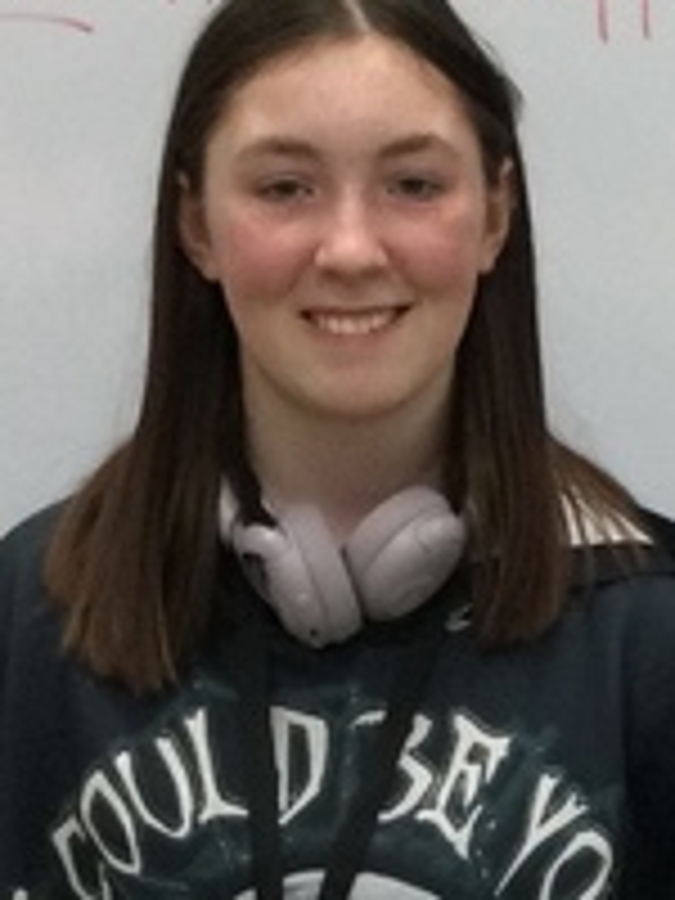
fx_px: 4134
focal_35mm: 159
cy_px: 1377
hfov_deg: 9.3
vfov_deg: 11.8
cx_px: 639
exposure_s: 1/30
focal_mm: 3.3
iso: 50
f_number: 2.4
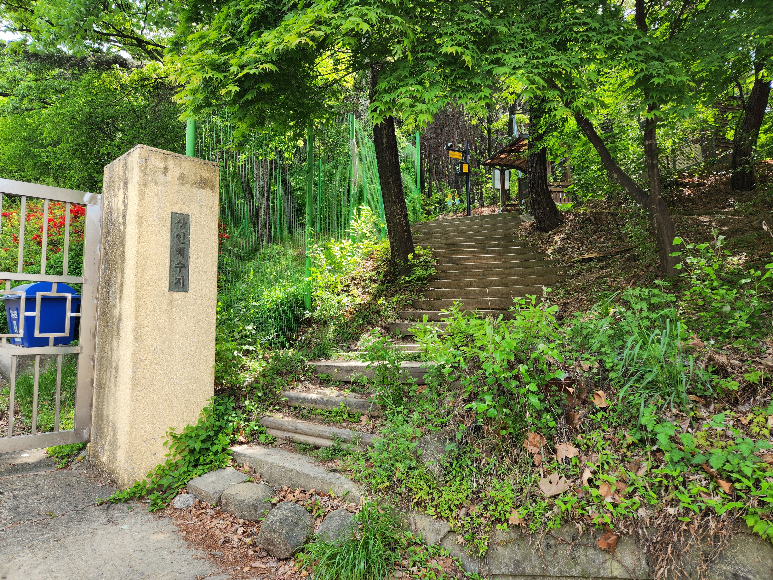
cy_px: 290
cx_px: 386
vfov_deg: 58.9
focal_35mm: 23
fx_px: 514
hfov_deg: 73.9
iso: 20
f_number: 1.8
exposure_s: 1/204
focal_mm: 5.4
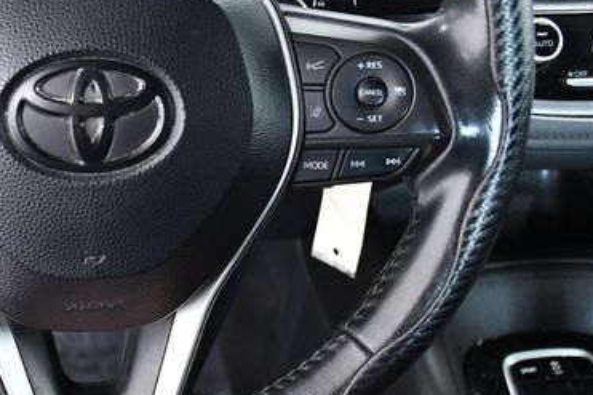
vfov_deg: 23.7
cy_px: 216
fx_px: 938
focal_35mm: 57
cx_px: 101
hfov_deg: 33.8
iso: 2500
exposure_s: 1/80
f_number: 4.5
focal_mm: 22
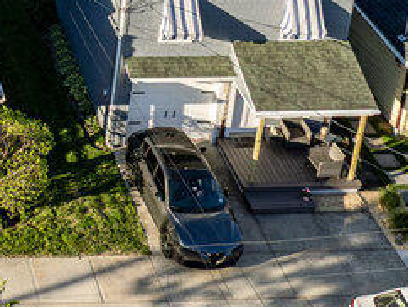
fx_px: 1168
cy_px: -197
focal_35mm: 99
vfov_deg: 13.8
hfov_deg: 17.8
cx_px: -194
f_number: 2.8
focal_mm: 12.29
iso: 150
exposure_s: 1/2000
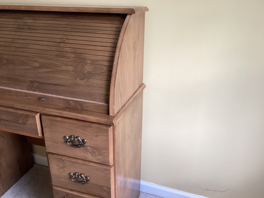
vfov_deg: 45.4
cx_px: 132
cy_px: 99
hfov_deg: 58.3
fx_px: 236
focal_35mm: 31
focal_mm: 3.3
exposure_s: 1/60
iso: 160
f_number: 2.4
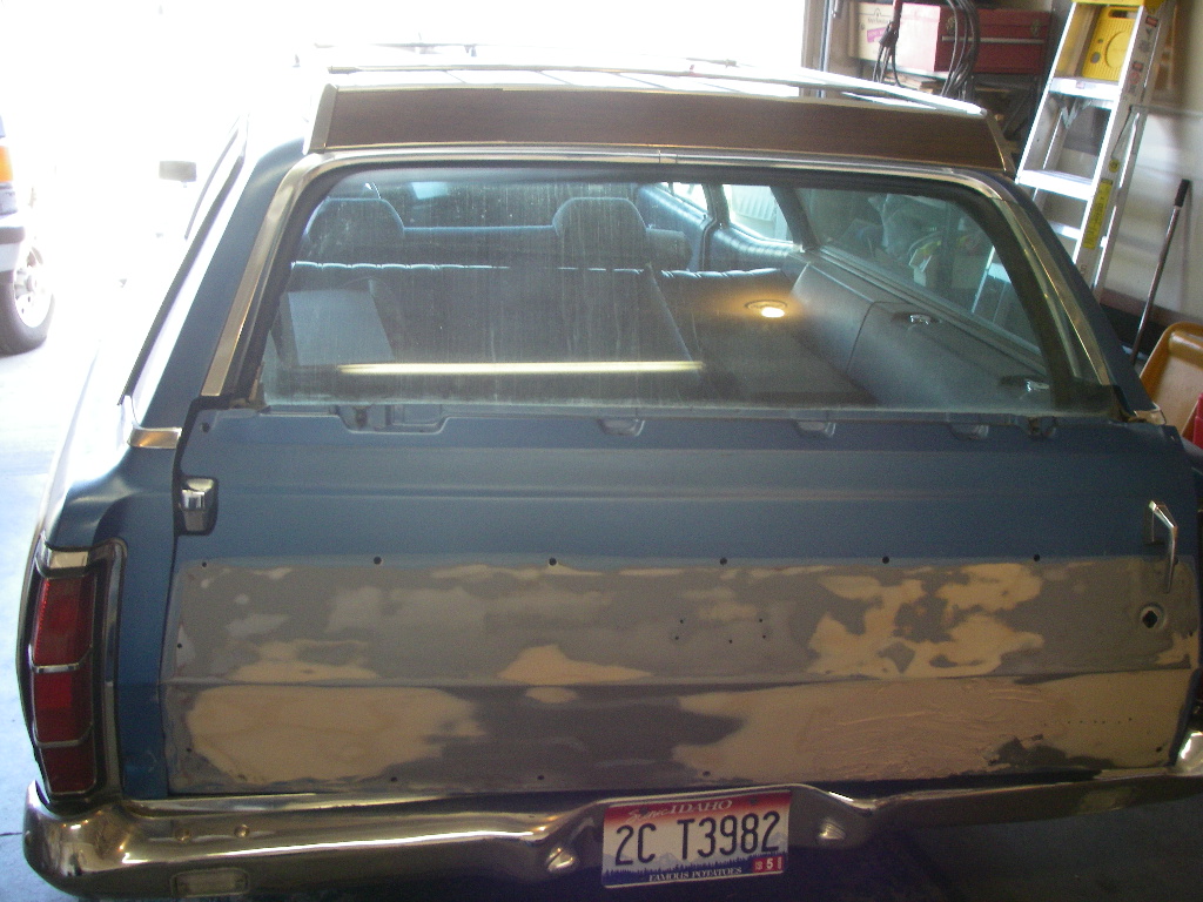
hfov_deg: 49.0
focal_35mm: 38
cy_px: 451
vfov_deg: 37.7
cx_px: 602
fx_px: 1321
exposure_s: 1/50
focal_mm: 6.3
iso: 200
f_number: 3.3
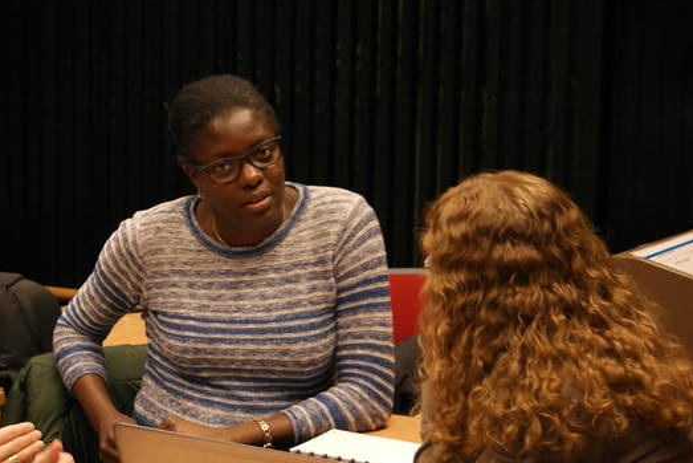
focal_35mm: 106
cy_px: 320
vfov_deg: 12.9
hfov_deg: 18.9
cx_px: 70
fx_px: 2041
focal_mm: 29
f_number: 4.5
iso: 400
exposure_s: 1/50
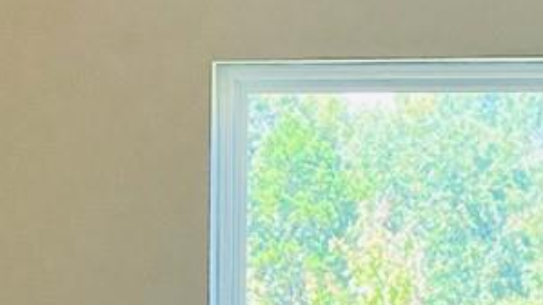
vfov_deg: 6.3
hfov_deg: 11.0
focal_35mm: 194
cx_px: 27
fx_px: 2793
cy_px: 200
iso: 50
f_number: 1.6
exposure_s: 1/120
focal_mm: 5.1
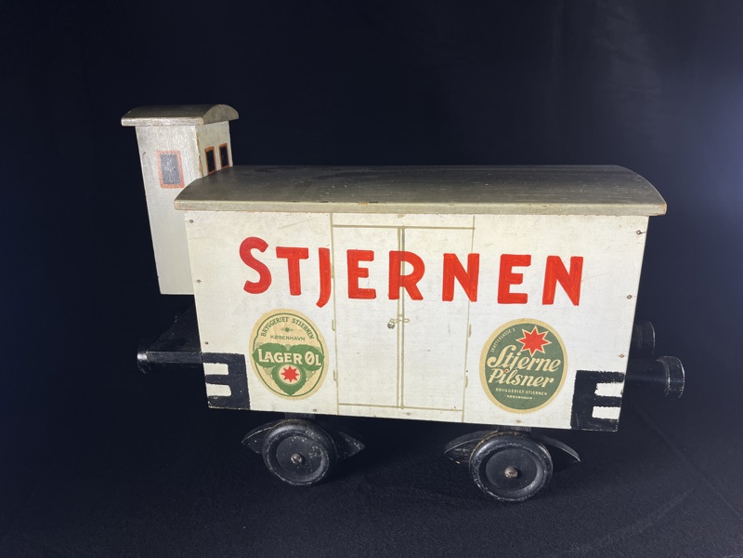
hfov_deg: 67.3
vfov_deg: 53.1
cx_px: 372
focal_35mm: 26
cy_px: 279
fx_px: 558
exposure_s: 1/81
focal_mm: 5.1
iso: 40
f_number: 1.6
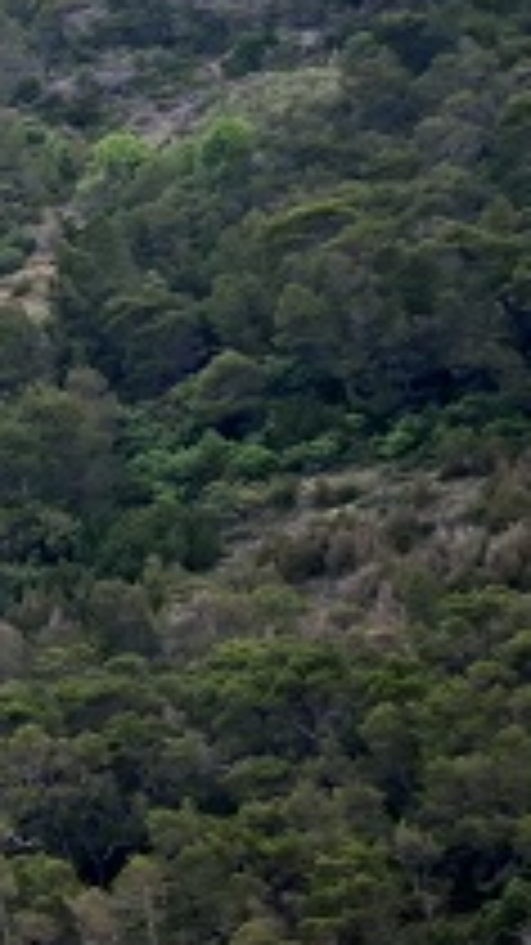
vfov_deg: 5.7
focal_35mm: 379
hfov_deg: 3.1
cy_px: 855
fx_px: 9494
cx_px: -1174
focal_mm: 80
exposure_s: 1/500
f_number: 4.5
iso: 400
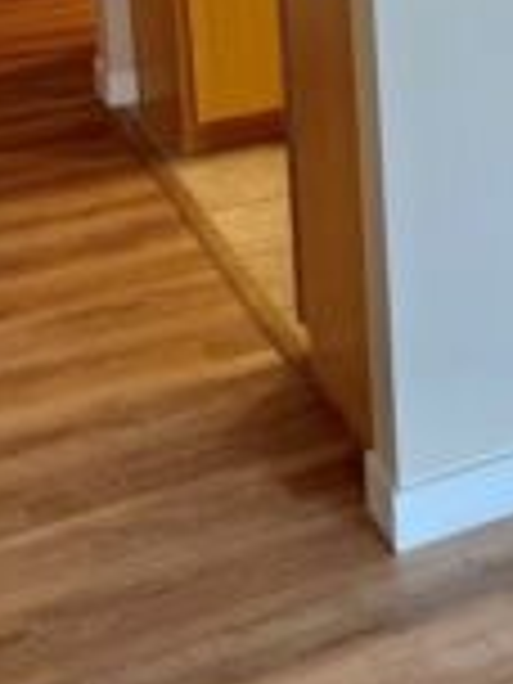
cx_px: 738
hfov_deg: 16.3
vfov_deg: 21.5
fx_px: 1660
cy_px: -151
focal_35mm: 84
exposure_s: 1/120
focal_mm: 6.76
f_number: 1.78
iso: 80
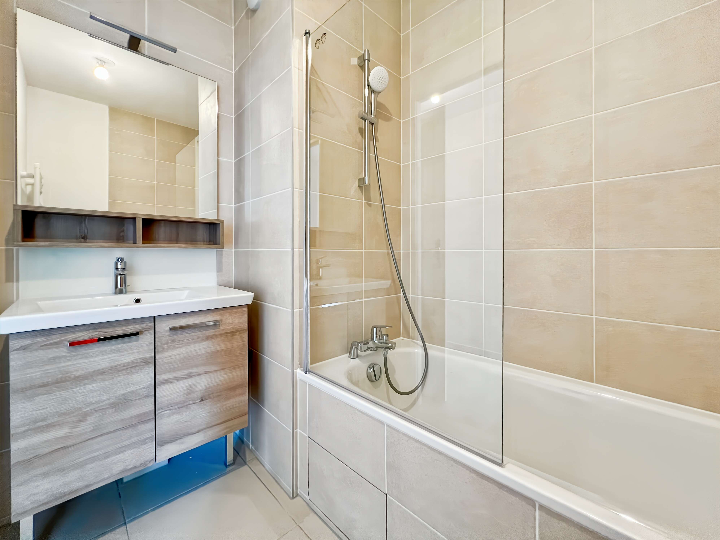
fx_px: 270
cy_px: 270
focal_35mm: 13
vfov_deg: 89.9
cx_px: 360
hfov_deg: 106.2
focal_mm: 1.57
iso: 160
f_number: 1.8
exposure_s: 1/50
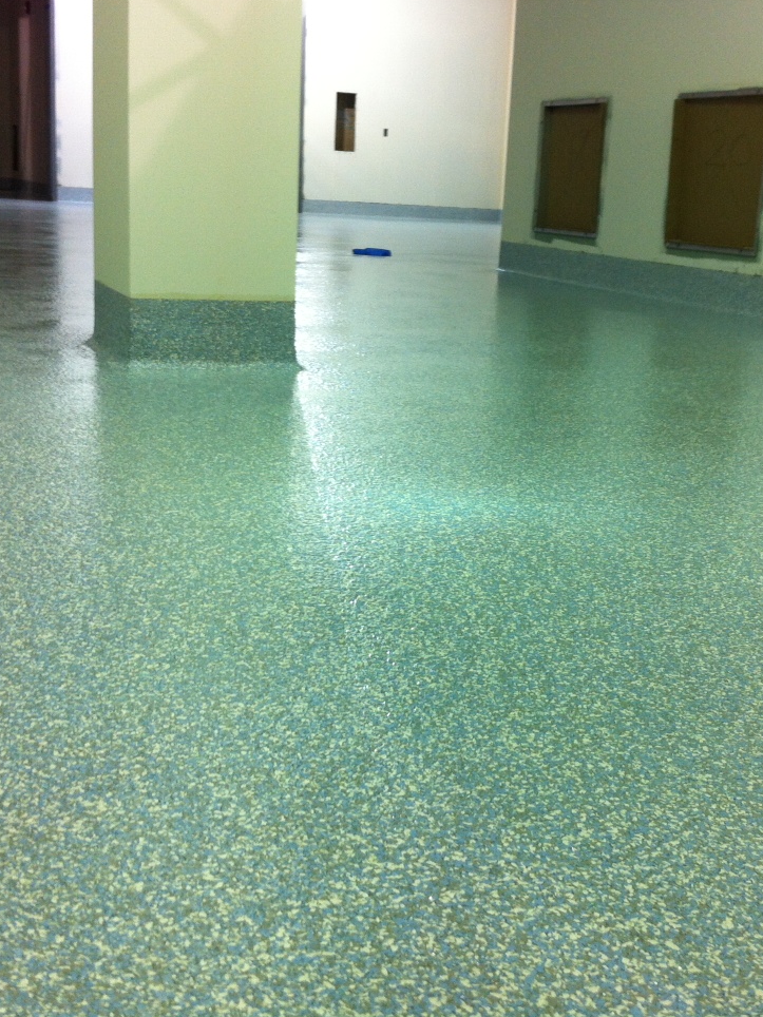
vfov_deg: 40.4
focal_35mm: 47
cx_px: 447
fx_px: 1381
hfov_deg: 30.8
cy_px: 507
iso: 80
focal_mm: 3.85
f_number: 2.8
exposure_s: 1/20
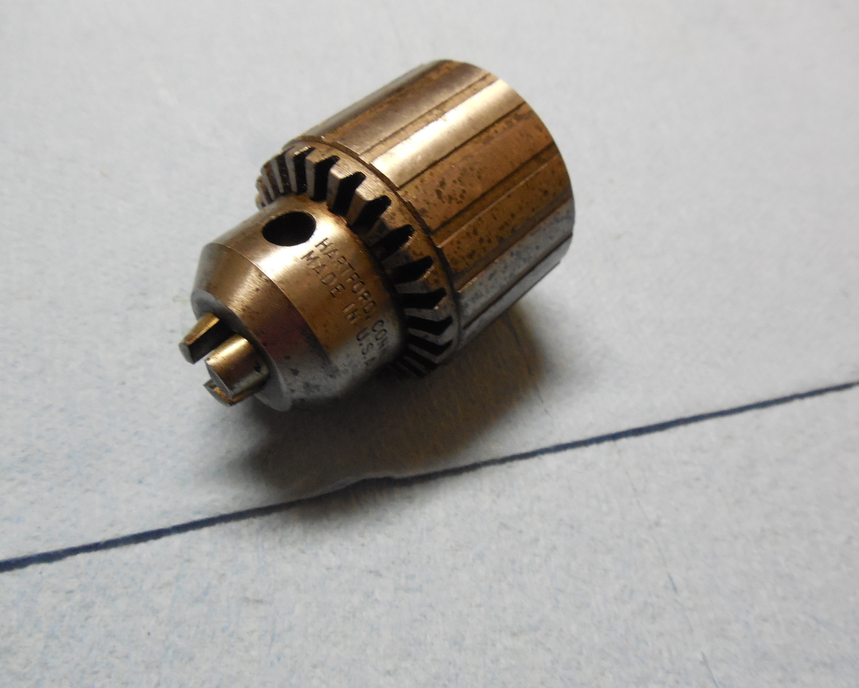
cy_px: 353
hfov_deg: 64.0
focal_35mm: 27
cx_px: 444
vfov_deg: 53.2
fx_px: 686
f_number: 3.3
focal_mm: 4.5
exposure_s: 1/20
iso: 400
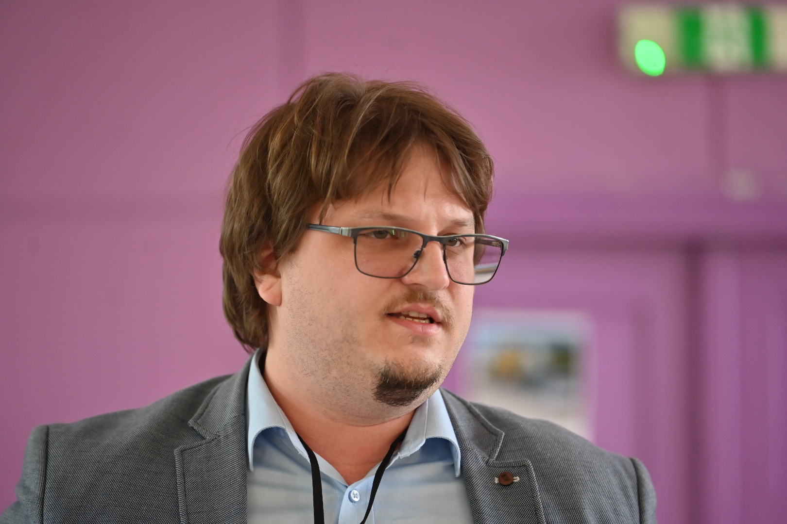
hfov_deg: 12.8
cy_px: 262
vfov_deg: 8.6
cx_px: 394
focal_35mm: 160
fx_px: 3498
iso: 1000
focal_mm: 160
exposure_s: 1/400
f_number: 2.8
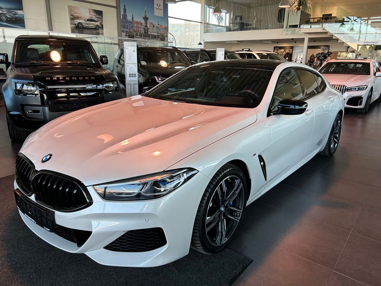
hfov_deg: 67.3
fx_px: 286
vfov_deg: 53.1
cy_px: 143
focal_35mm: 26
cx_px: 190
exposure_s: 1/111
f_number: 1.5
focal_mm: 5.7
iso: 32
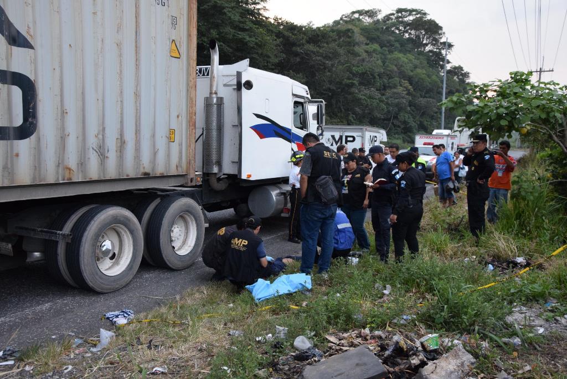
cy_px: 190
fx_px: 520
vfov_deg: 40.0
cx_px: 284
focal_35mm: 33
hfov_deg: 57.2
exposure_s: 1/50
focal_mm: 22
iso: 1600
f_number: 5.6
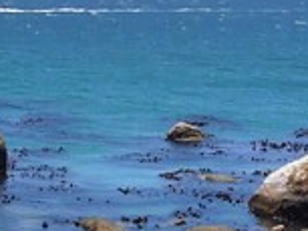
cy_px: 74
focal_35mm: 146
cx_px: 89
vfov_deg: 10.2
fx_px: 1300
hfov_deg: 13.5
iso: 80
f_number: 5.6
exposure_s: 1/500
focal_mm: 4.6
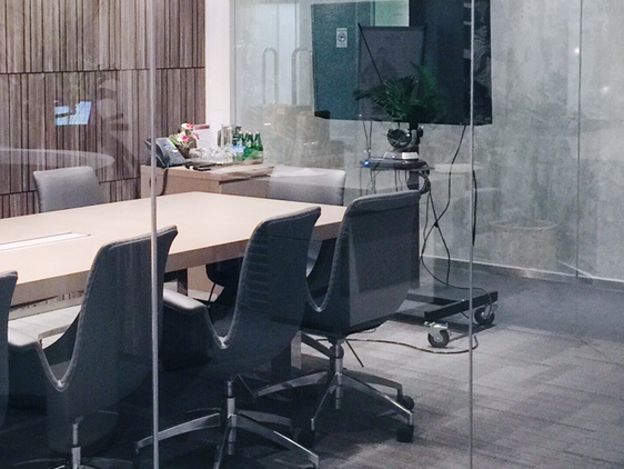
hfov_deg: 28.7
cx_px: 118
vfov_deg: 22.1
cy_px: 120
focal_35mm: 66
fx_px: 1190
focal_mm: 4.15
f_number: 2.2
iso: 80
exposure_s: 1/4
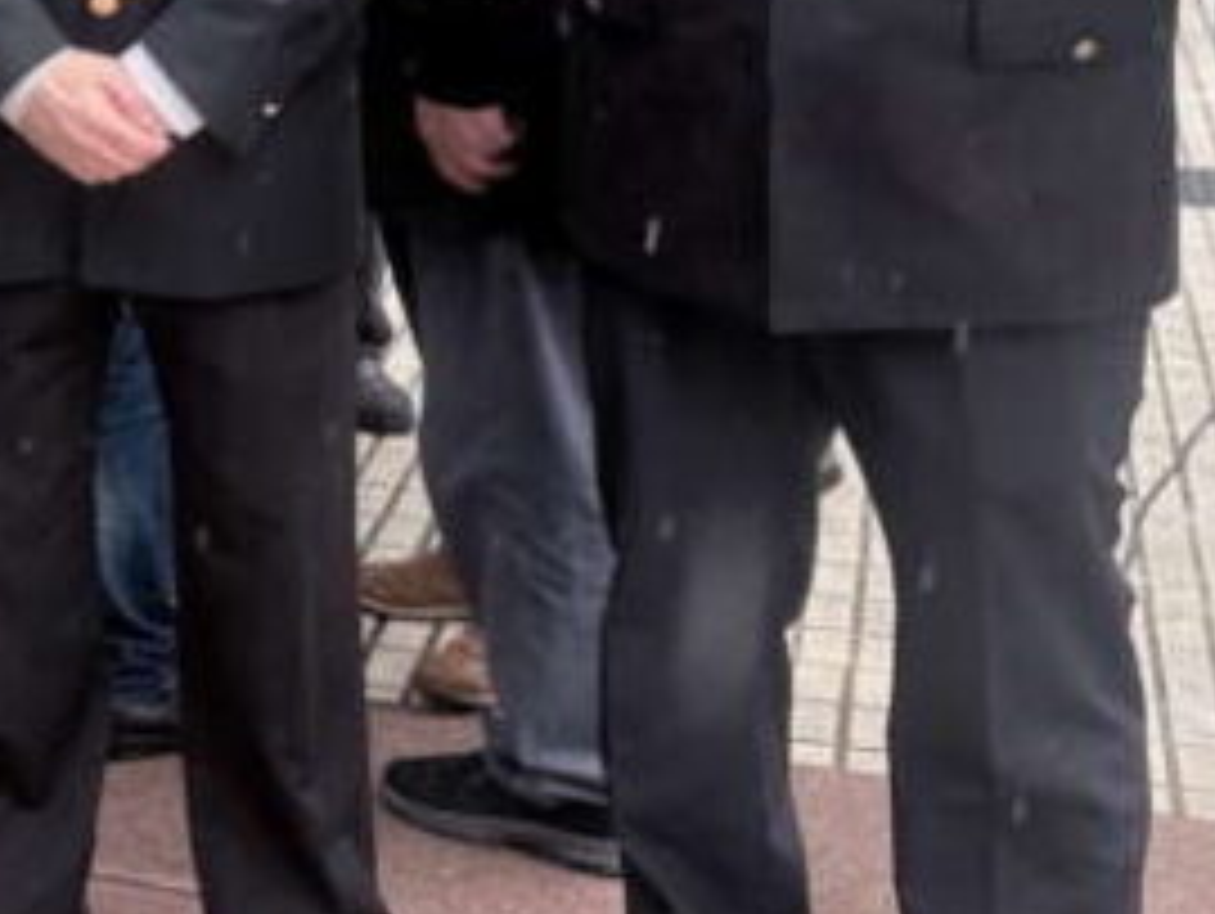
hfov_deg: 19.3
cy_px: 41
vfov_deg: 16.0
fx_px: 3197
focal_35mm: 91
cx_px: -508
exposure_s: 1/186
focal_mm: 6.76
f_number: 1.78
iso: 64
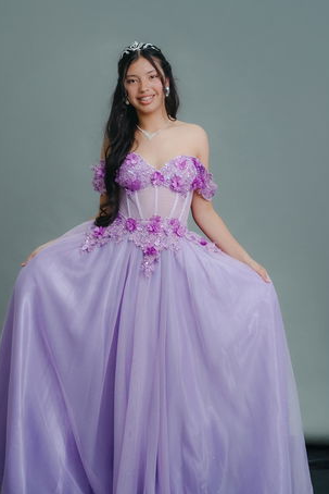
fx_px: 959
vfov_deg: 28.8
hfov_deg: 19.5
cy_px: 299
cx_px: 143
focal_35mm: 70
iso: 800
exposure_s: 1/125
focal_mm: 35
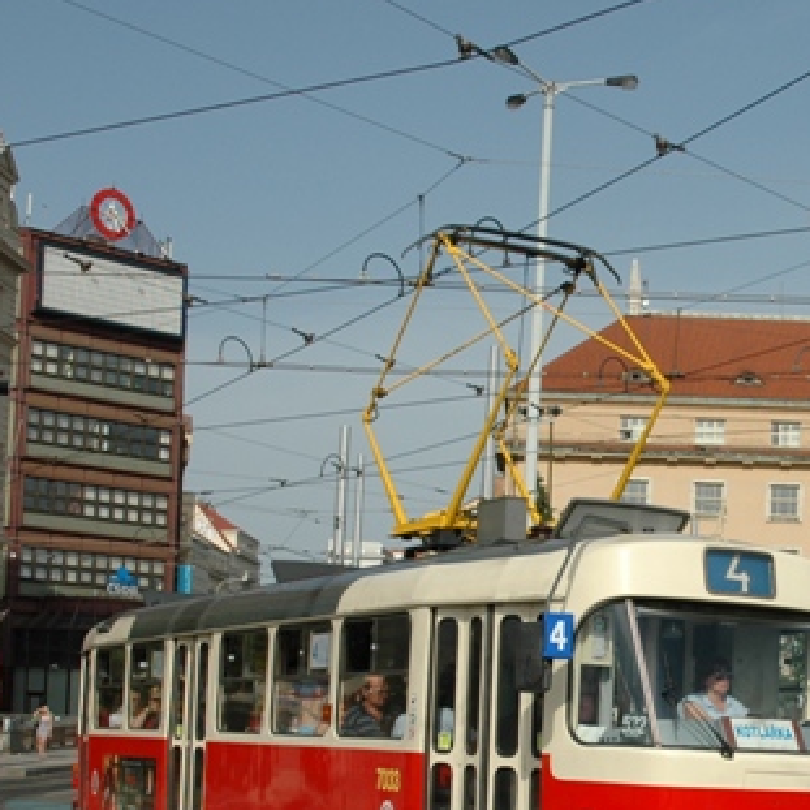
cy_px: 622
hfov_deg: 23.5
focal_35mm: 72
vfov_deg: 23.7
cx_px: 693
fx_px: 1906
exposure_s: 1/800
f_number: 7.1
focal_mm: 22
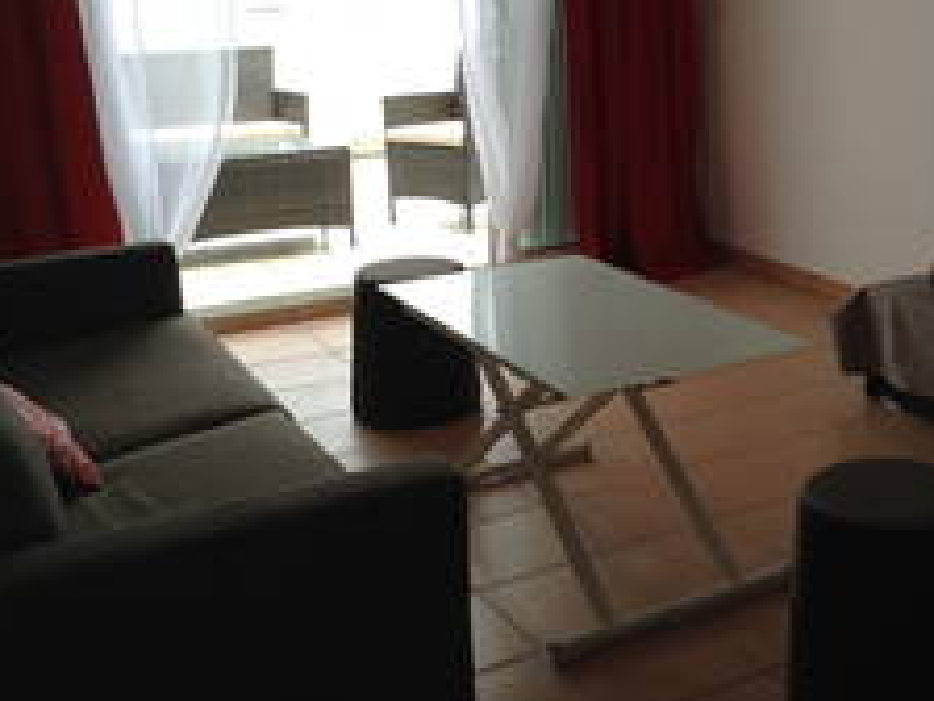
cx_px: 730
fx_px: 1430
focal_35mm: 53
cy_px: 192
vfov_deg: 27.2
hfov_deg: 35.2
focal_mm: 3.3
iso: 25
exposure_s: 1/236
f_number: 2.4
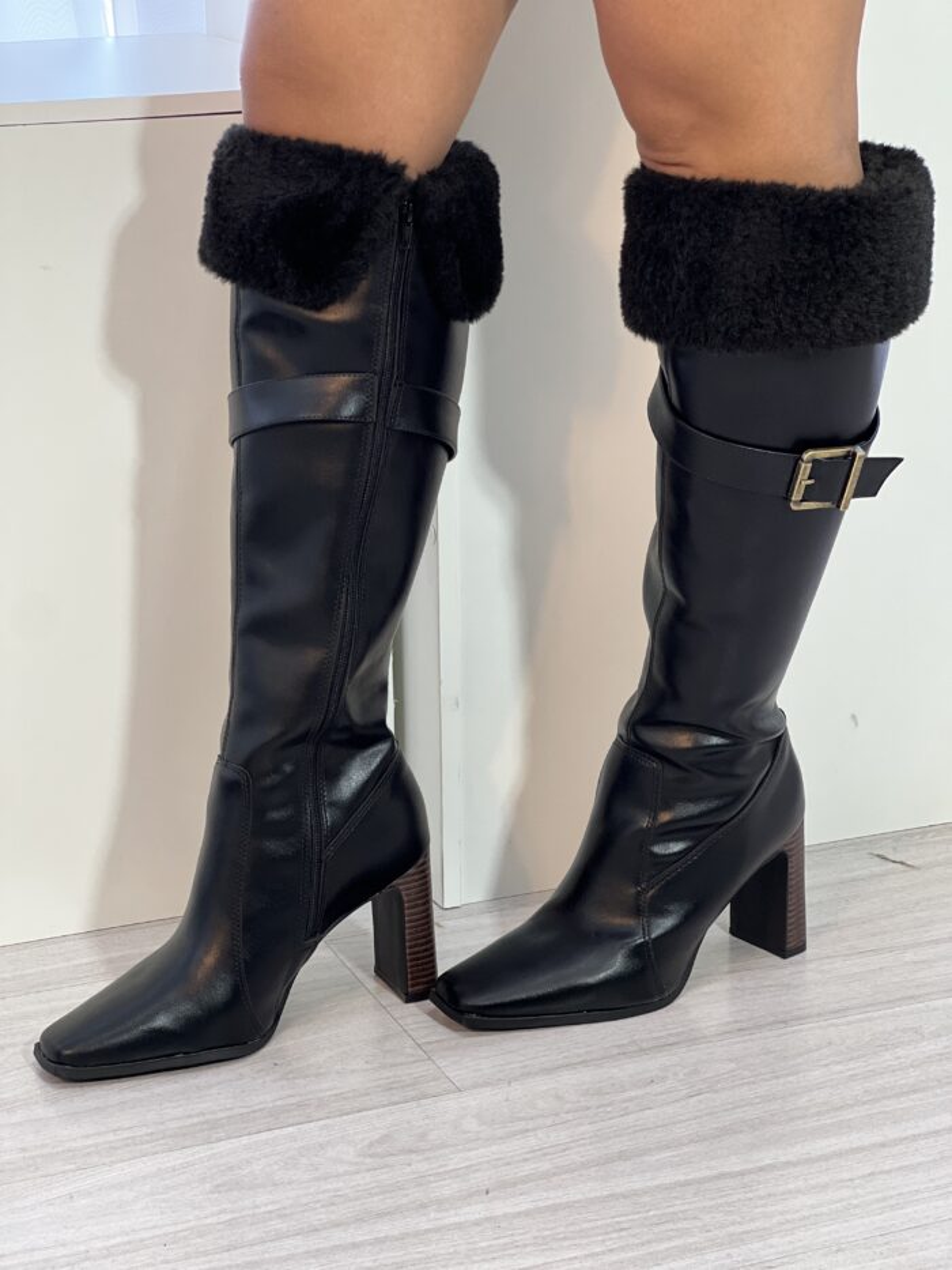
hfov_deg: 19.1
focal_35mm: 77
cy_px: 635
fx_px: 2823
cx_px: 476
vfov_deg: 25.3
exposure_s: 1/40
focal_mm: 9
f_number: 2.8
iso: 125
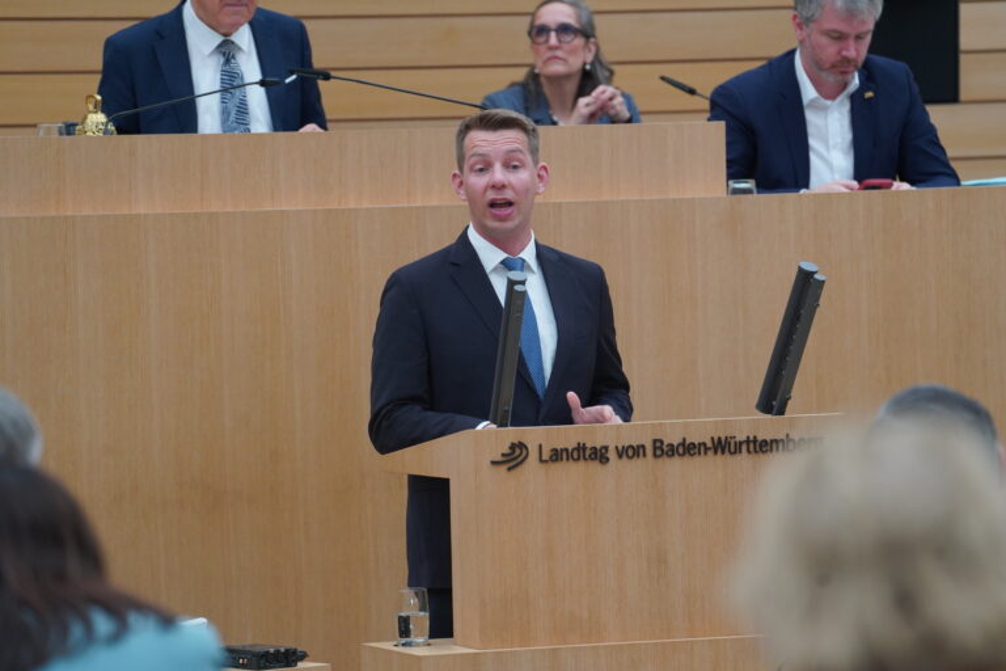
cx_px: 503
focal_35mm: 238
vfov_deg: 5.8
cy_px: 336
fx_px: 6650
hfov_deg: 8.7
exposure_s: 1/250
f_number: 5.6
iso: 2000
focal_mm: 238
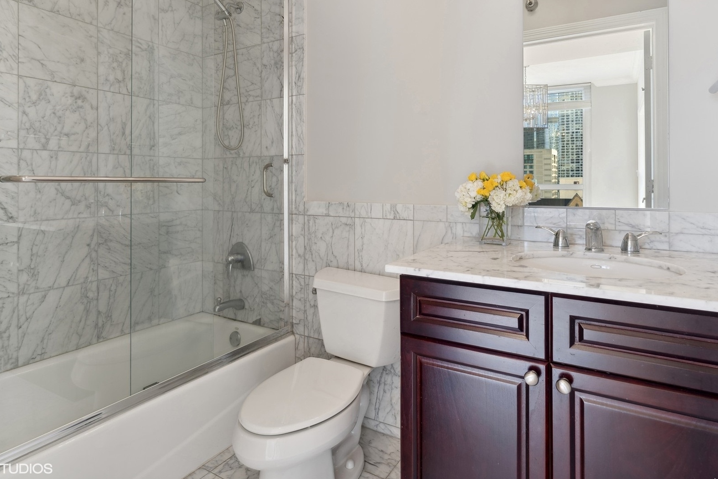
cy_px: 181
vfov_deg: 61.1
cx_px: 386
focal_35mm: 20
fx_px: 399
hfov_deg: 83.8
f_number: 8
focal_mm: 16
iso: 200
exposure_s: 1/3.33
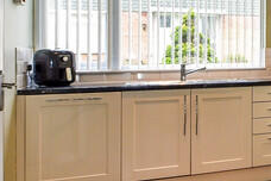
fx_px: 474
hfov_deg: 23.1
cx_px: 445
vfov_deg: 21.5
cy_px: 55
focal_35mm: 63
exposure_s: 1/60
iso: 400
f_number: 7.1
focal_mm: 14
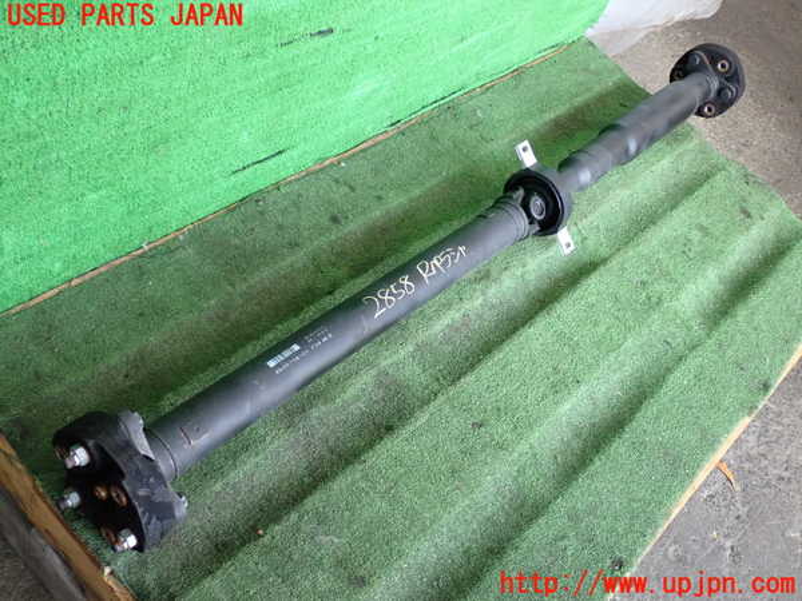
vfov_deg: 37.7
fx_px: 880
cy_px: 300
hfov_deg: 49.0
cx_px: 401
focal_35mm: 38
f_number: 2.7
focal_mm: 6.83
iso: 320
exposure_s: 1/125
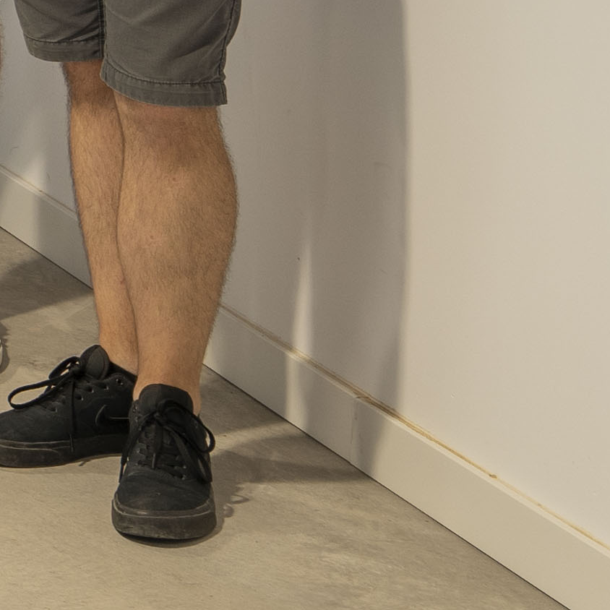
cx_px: -1463
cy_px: -557
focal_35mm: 155
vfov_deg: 10.5
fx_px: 3095
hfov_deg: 8.5
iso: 100
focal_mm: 25.7
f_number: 5.6
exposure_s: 1/30
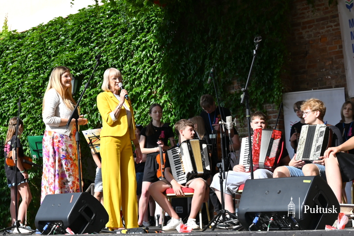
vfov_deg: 32.7
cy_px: 118
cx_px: 177
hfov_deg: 47.4
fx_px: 403
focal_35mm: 41
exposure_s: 1/320
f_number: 6.3
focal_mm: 41
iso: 100
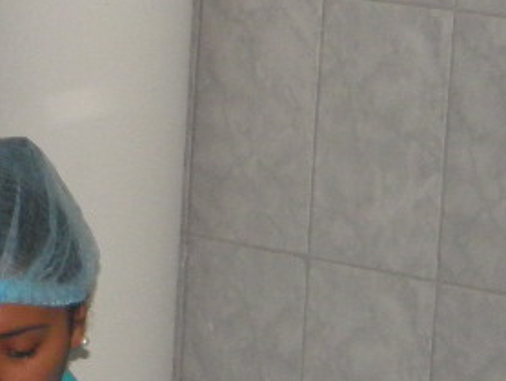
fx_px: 4170
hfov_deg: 6.9
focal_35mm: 285
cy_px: 516
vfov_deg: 5.2
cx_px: -18
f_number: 3.8
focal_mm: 11.2
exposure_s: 1/80
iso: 160
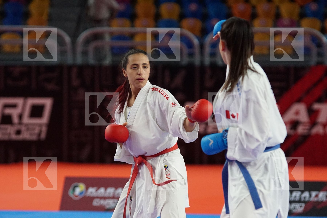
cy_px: 109
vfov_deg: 6.1
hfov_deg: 9.1
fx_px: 2044
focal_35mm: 225
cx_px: 164
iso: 3200
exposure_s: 1/2000
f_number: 2.8
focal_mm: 150
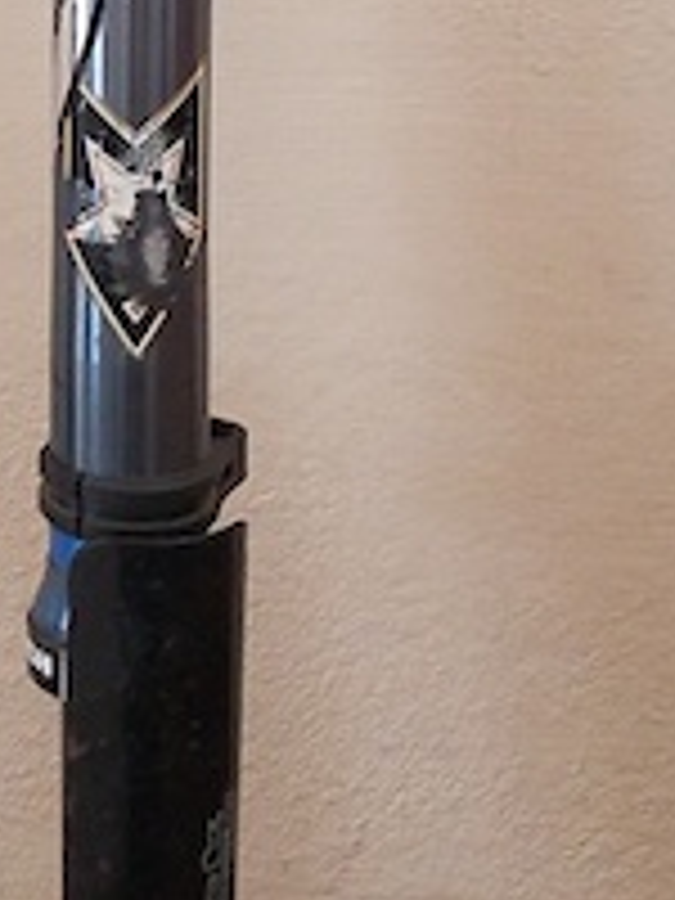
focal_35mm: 104
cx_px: -99
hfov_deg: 13.9
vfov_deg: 18.4
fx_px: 2704
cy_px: -27
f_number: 1.7
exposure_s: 1/14
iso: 200
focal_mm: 4.2
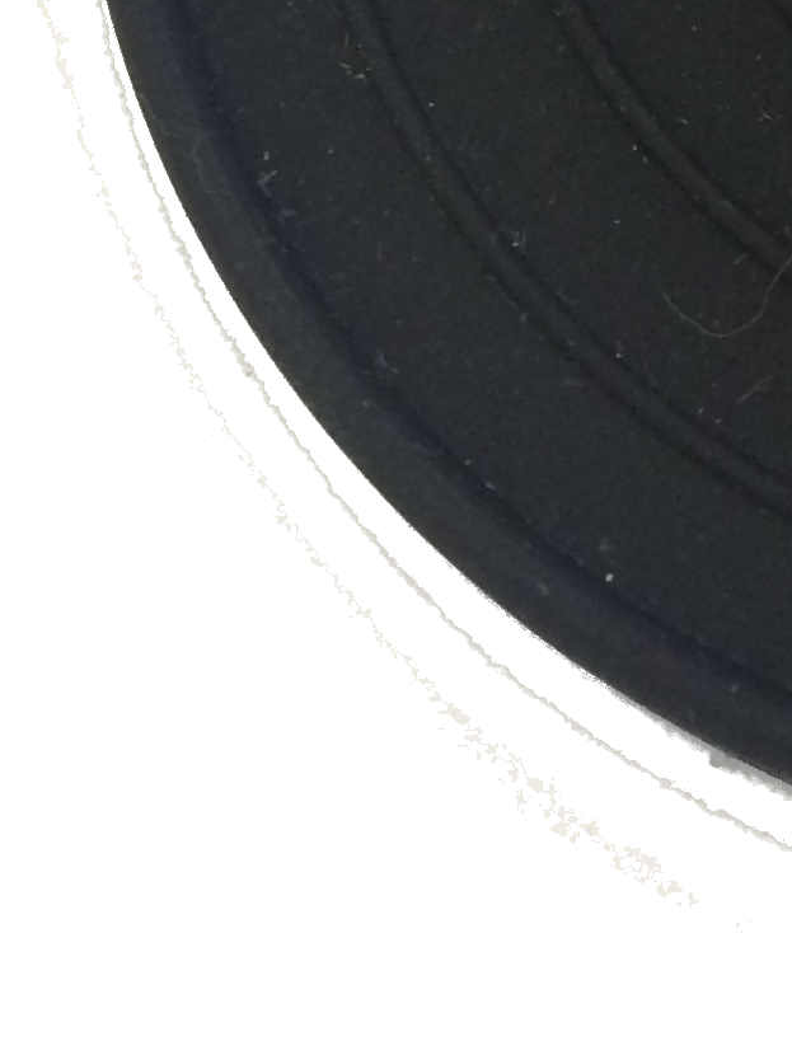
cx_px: 1281
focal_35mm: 114
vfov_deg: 16.3
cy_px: -338
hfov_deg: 12.2
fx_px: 3476
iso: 80
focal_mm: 4.15
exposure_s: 1/33
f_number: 2.2
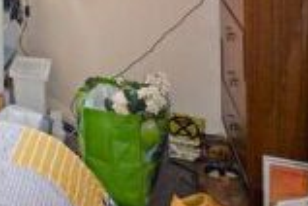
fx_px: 565
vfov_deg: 17.3
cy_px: -149
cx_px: -231
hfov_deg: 21.4
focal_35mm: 66
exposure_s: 1/125
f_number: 3.5
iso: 320
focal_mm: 10
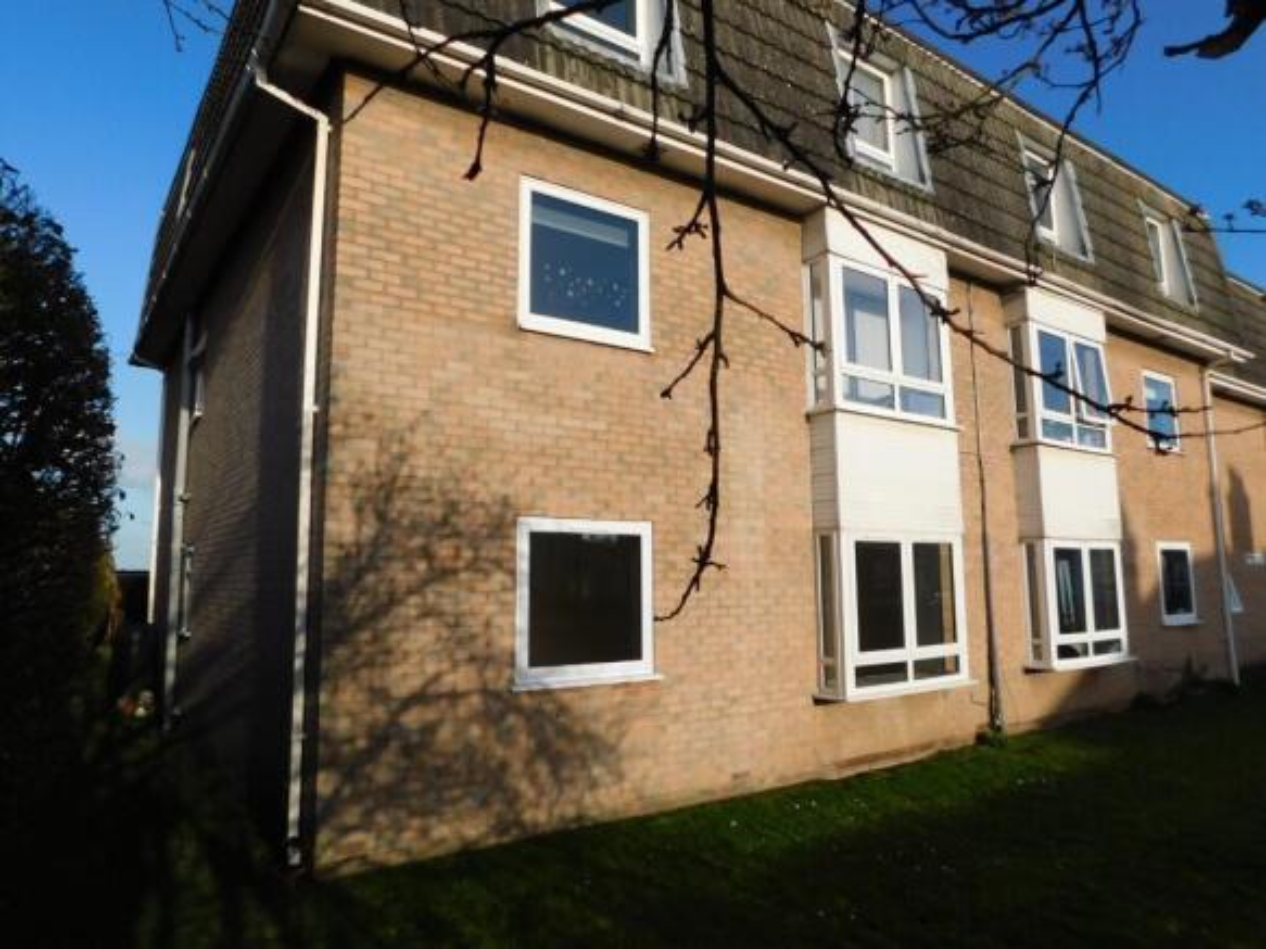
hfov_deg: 73.9
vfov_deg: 58.9
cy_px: 474
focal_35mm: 23
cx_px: 633
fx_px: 841
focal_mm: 4
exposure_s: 1/500
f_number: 6
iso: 125
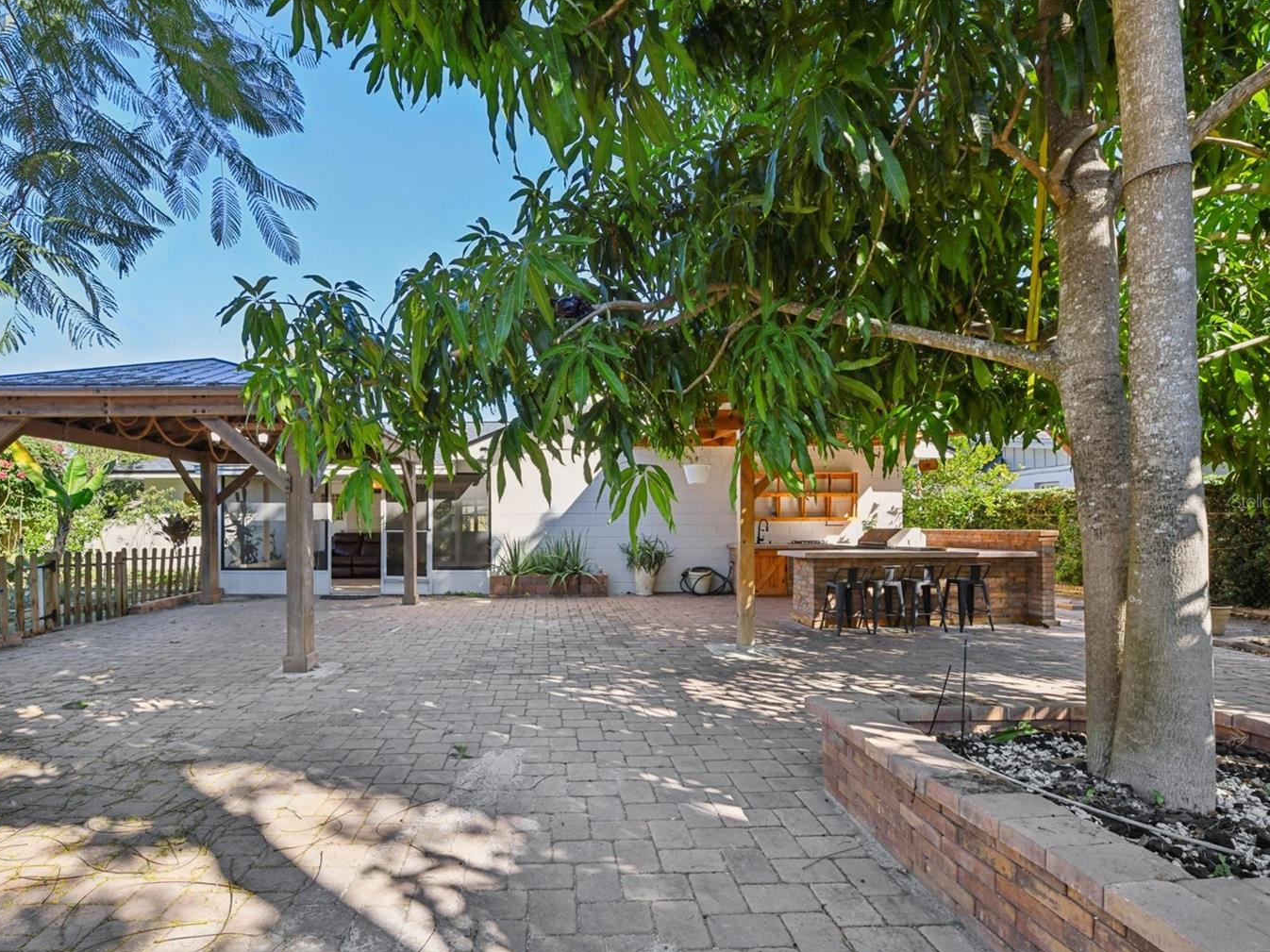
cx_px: 560
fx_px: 587
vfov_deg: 78.0
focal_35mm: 16
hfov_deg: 94.1
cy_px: 501
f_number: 8
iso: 400
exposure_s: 1/125
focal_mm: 14
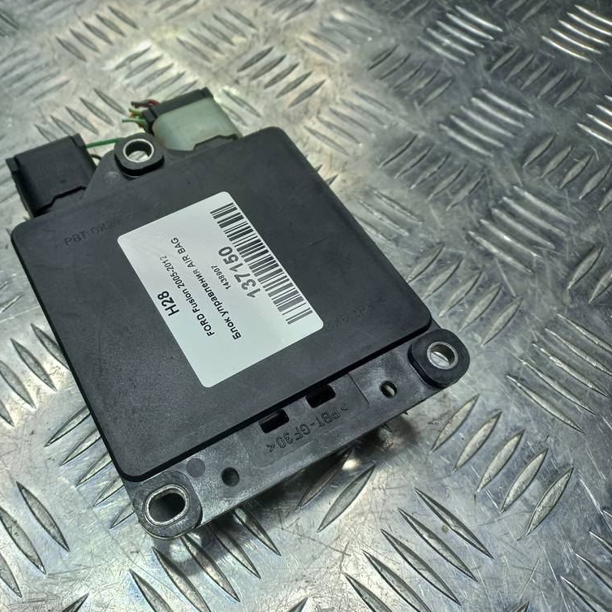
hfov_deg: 53.1
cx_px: 212
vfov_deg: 54.0
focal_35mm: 30
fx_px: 600
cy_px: 305
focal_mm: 4.6
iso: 32
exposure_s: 1/100
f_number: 1.8
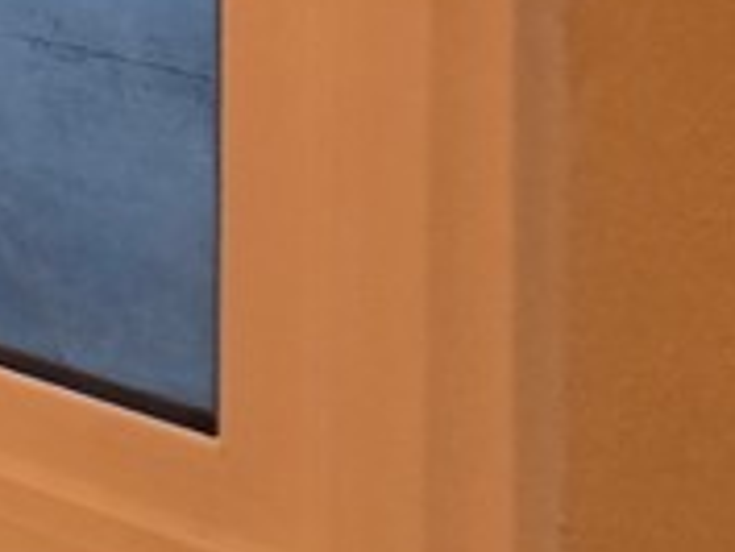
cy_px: -921
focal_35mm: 75
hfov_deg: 14.6
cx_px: -1076
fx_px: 1594
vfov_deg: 12.7
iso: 160
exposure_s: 1/60
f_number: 2.2
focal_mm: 2.2
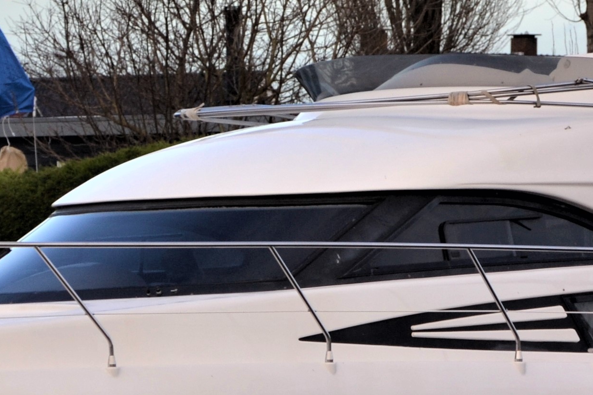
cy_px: 160
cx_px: 296
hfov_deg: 4.6
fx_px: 7347
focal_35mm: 446
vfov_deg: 3.1
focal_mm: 80
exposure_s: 1/125
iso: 140
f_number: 5.6
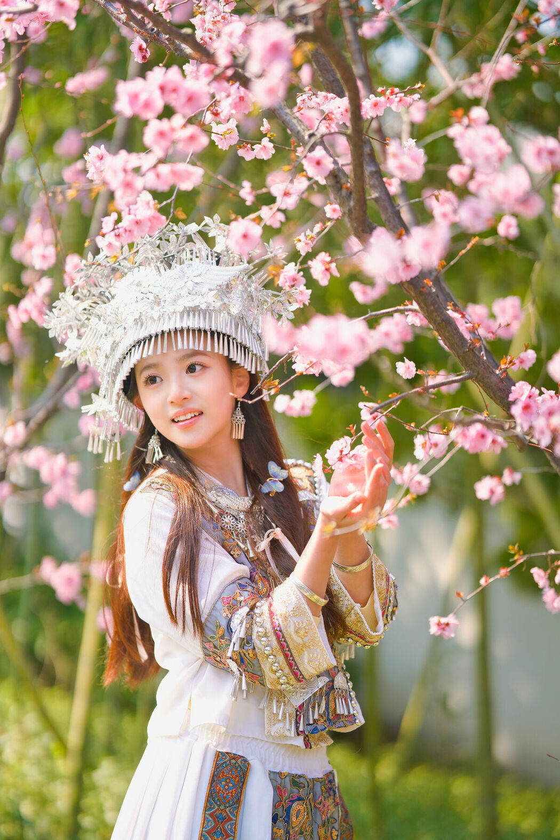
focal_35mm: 85
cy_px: 420
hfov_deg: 16.1
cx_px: 280
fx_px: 1983
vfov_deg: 23.9
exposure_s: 1/2500
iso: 100
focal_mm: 85
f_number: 1.4
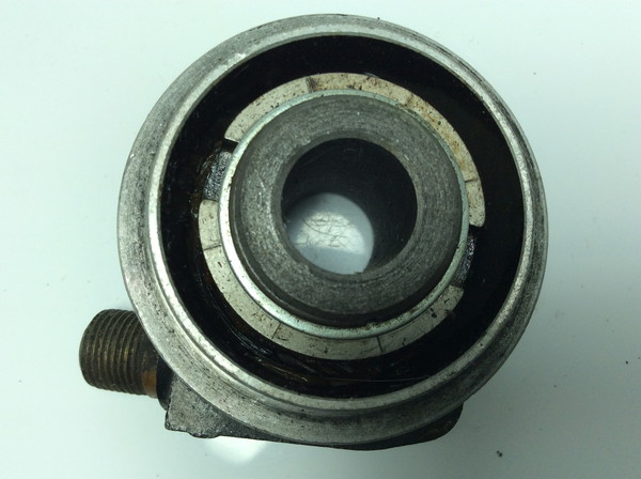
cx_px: 320
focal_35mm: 32
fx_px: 592
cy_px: 240
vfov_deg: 44.0
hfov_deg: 56.9
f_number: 2.4
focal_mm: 3.3
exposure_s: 1/299
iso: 32
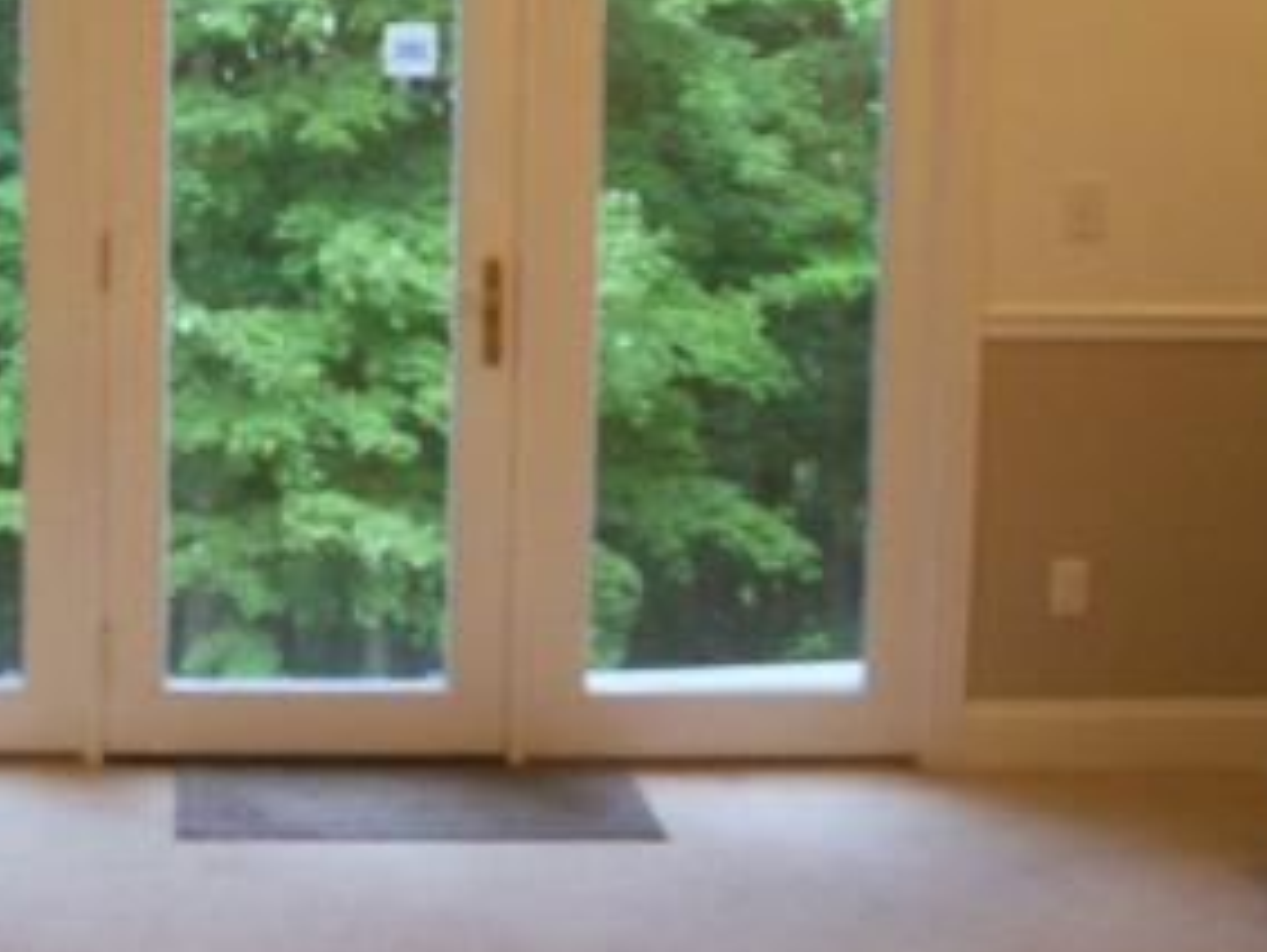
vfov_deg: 19.9
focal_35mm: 74
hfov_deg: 25.7
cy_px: 391
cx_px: 184
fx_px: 2711
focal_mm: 6
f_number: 2.7
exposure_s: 1/13.4
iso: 200
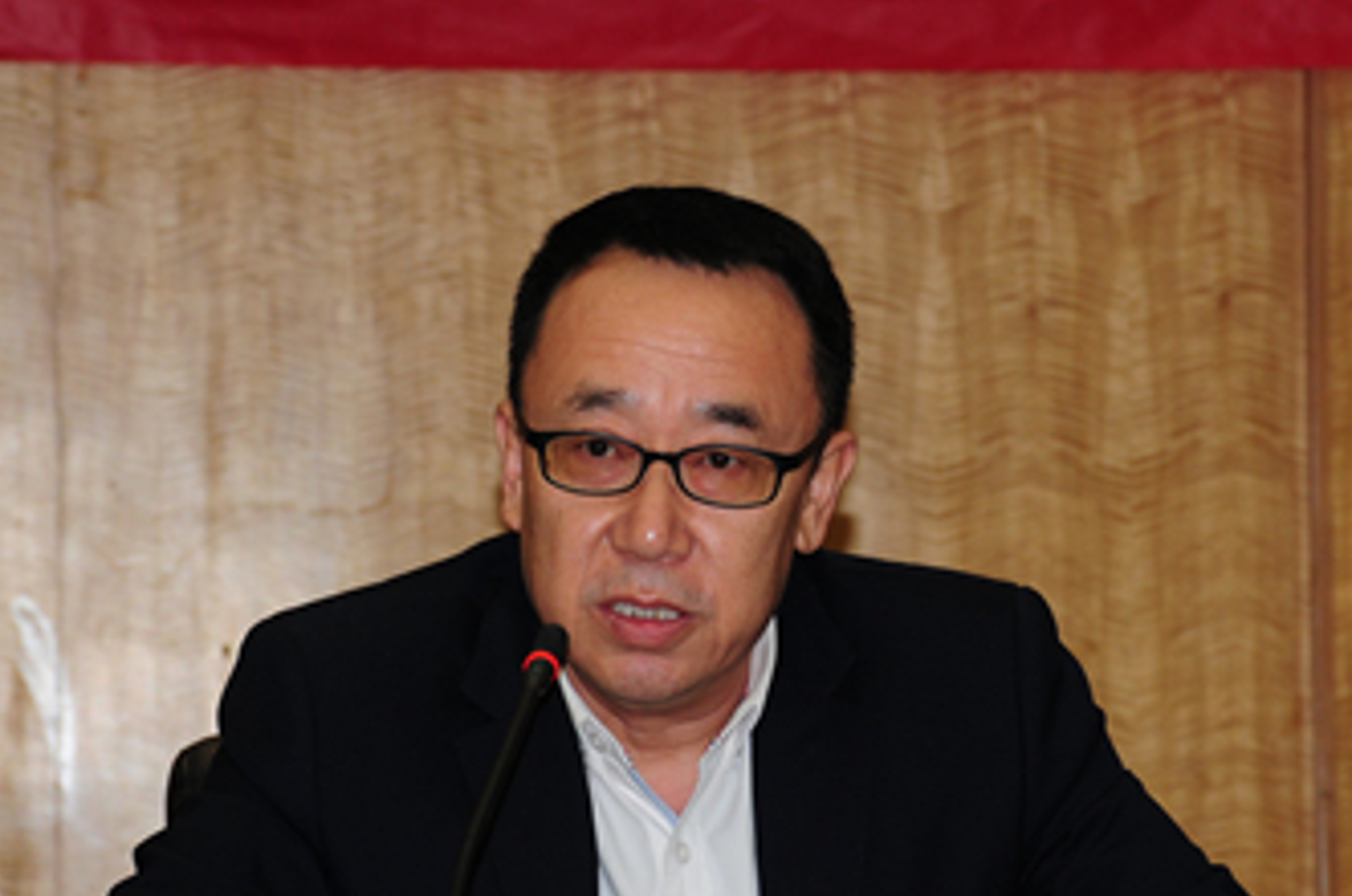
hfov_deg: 10.8
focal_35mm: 190
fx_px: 7122
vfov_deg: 7.2
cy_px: 342
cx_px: 762
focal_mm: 70
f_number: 5.3
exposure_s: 1/60
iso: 400
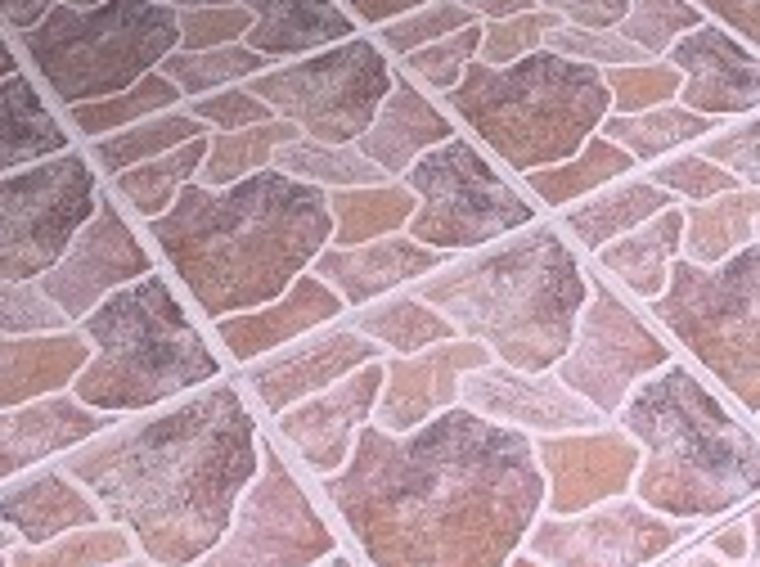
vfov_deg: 13.5
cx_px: 427
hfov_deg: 24.7
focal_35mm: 79
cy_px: -806
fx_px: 1731
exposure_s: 1/60
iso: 20
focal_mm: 2.2
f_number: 1.9
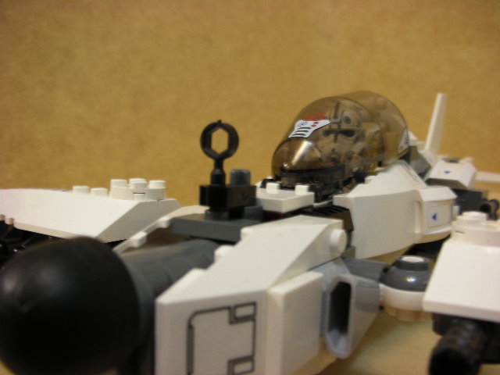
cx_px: 250
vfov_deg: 40.7
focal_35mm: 35
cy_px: 188
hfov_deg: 52.6
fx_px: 506
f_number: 3
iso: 102
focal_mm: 5.8
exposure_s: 1/3.9
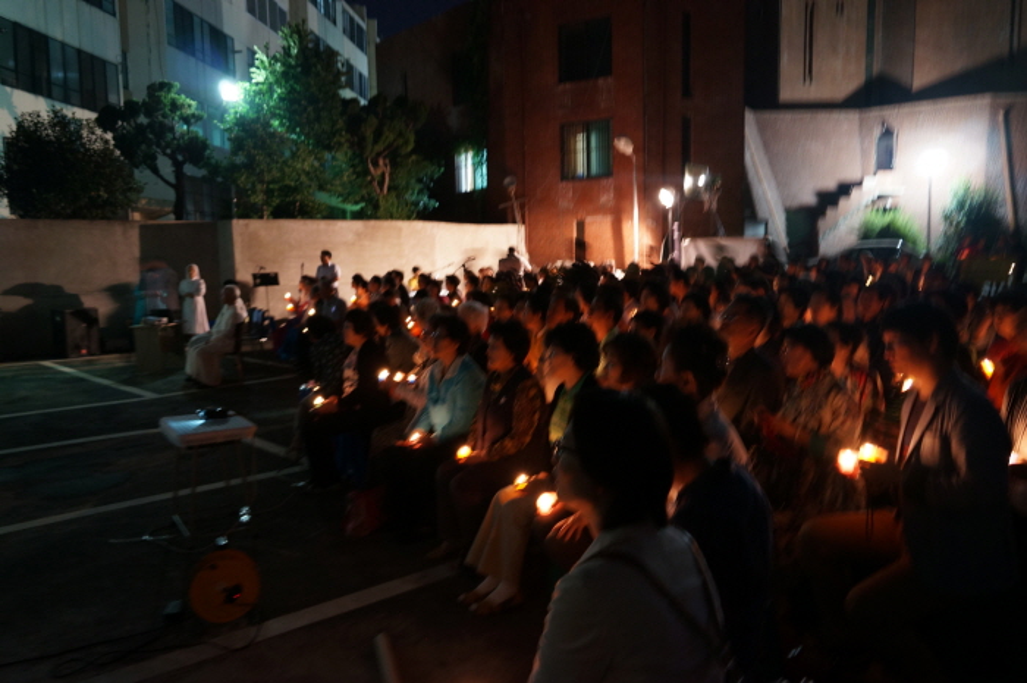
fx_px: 769
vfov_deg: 47.8
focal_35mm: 27
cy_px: 342
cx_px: 514
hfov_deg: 67.4
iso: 640
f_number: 4
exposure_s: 1/2.5
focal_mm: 18
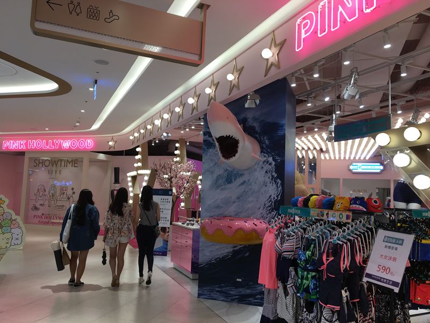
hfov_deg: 61.7
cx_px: 215
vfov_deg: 48.2
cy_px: 162
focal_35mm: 29
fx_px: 360
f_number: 2.2
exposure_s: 1/60
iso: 25
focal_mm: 4.15
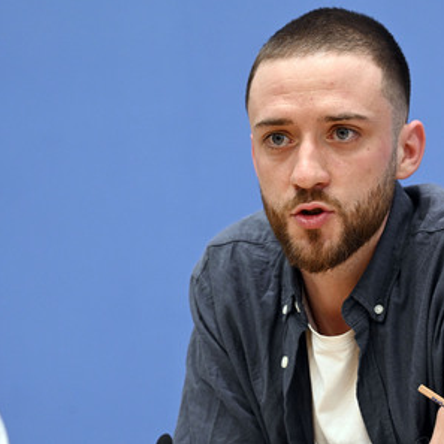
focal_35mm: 174
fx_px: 2525
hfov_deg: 10.0
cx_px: 312
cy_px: 221
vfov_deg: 10.0
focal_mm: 135
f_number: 5.6
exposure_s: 1/500
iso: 4000
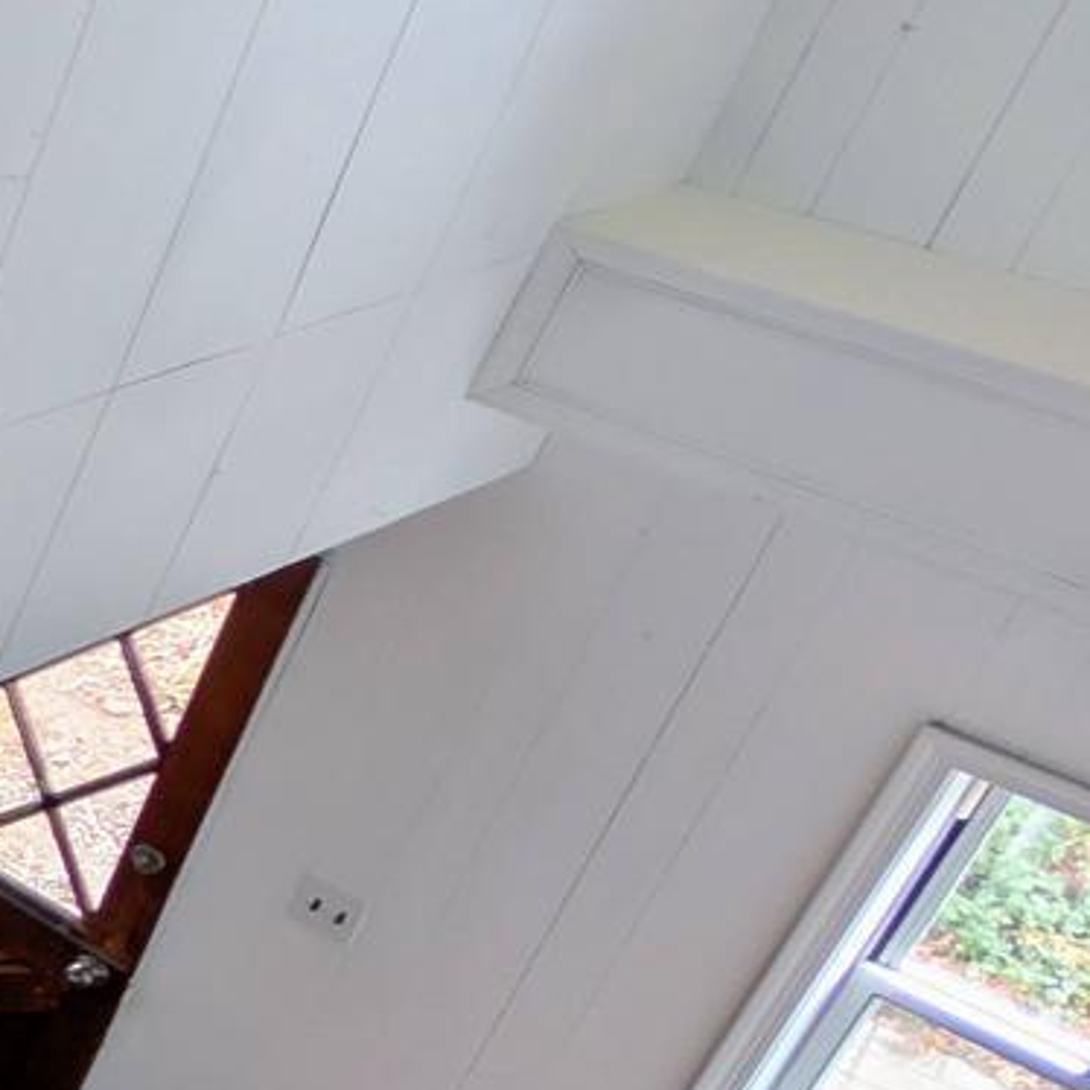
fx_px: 2066
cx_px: -1478
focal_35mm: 58
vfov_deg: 29.4
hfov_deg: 15.6
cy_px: 408
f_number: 1.7
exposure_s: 1/33.3
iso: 42
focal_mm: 2.02
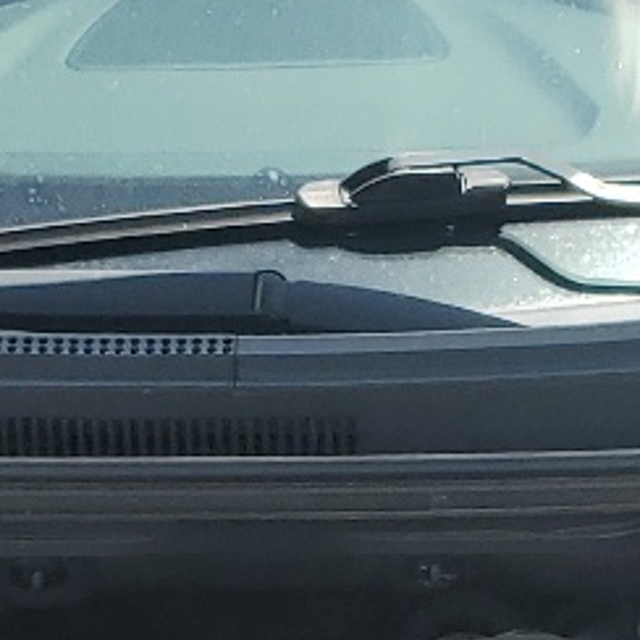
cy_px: 1047
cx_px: 286
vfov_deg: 11.0
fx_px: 3159
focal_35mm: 151
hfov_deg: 11.6
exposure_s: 1/1667
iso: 50
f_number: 1.5
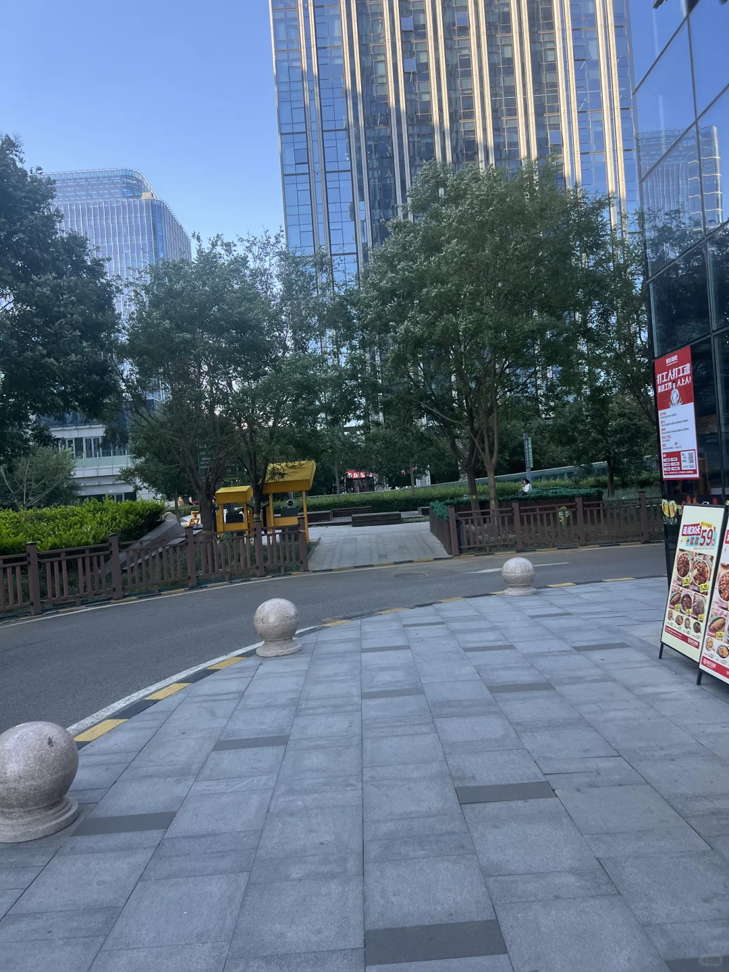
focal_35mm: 26
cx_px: 364
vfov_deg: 67.3
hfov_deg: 53.1
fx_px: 730
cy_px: 486
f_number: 1.5
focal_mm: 5.7
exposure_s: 1/452
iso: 50
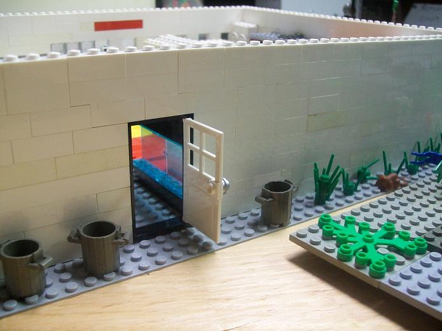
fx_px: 460
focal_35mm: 36
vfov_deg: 39.6
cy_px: 166
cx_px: 221
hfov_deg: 51.4
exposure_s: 1/30
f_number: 2.7
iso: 160
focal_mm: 6
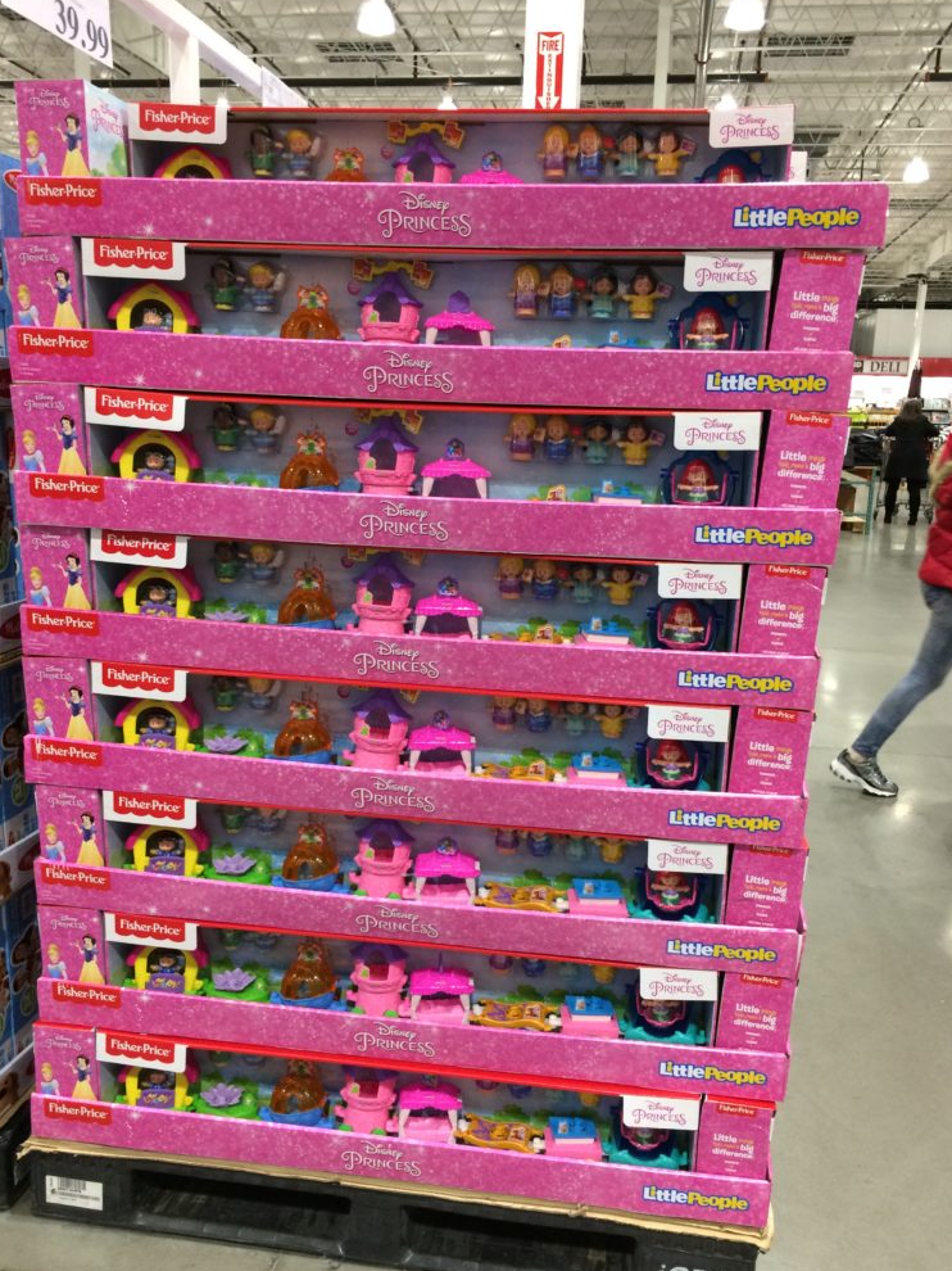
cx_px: 482
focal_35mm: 30
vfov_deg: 60.0
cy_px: 641
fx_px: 1101
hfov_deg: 46.8
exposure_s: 1/30
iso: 125
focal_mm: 4.15
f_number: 2.2
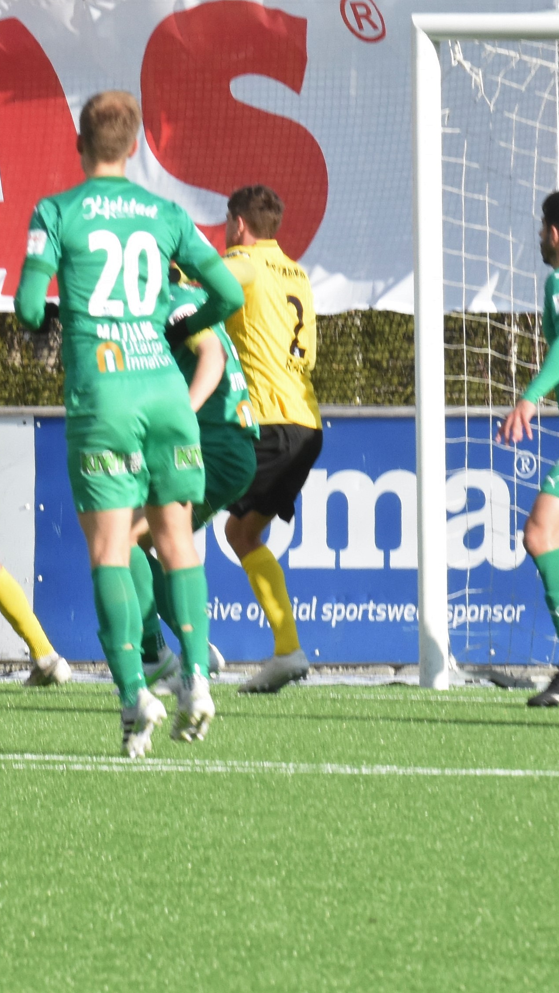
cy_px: 496
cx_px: 62
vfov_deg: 4.8
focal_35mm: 449
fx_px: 11834
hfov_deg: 2.7
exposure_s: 1/500
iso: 800
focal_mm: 190
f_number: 14
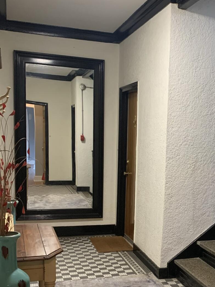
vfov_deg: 37.7
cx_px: 180
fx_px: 414
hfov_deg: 28.3
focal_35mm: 50
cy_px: 197
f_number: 1.8
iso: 320
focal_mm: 4.25
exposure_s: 1/60
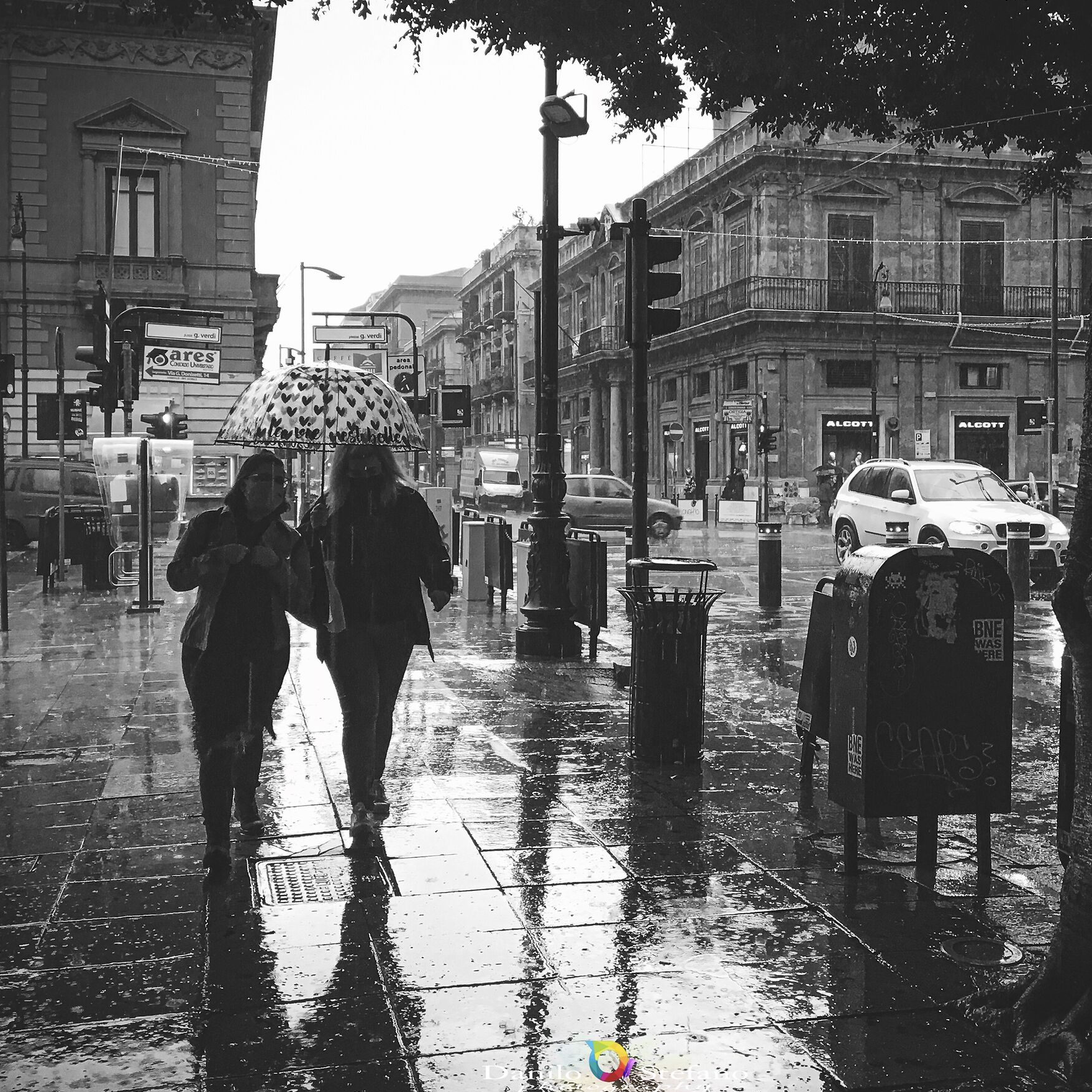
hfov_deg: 47.1
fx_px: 1249
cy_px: 540
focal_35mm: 35
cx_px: 612
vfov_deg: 47.2
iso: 50
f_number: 2.2
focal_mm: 4.15
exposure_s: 1/35
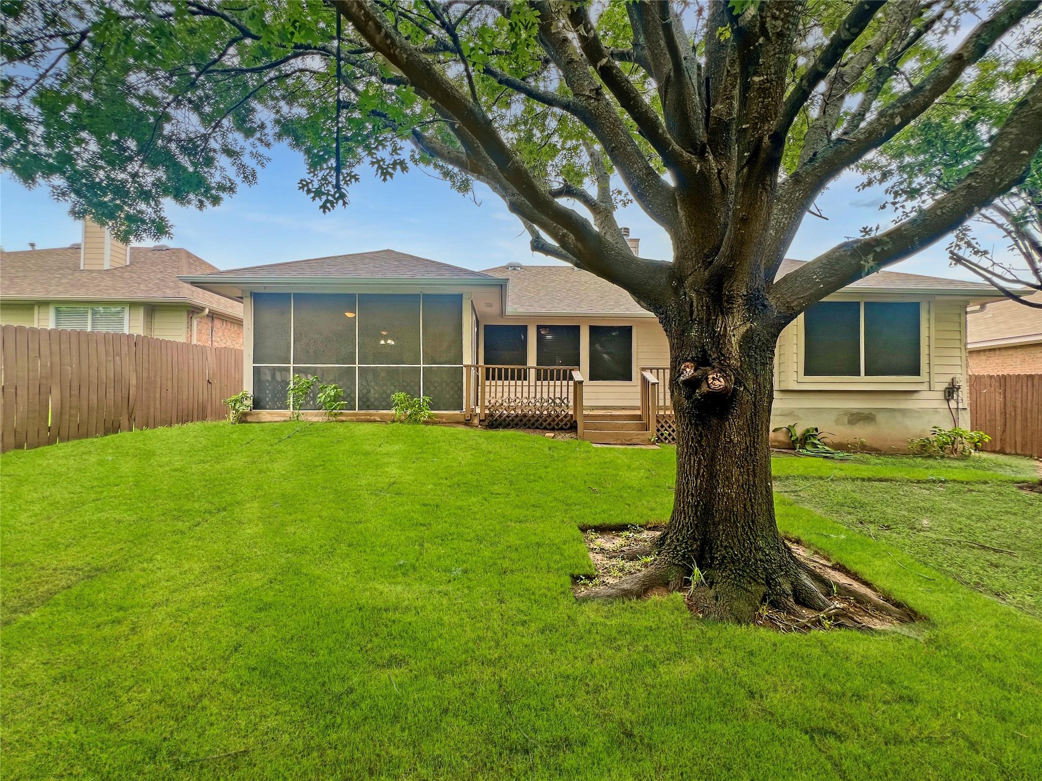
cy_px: 390
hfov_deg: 106.2
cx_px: 521
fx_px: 391
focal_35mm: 13
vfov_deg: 89.9
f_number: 1.8
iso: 32
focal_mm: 1.57
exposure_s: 1/200
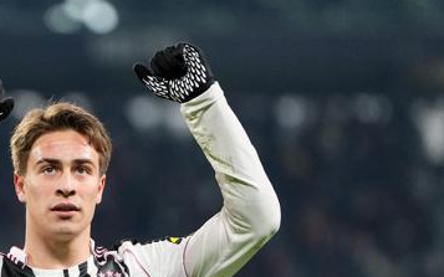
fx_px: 4440
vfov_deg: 3.6
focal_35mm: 367
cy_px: 183
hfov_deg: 5.7
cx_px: 63
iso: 2000
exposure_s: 1/1600
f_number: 2.8
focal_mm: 200
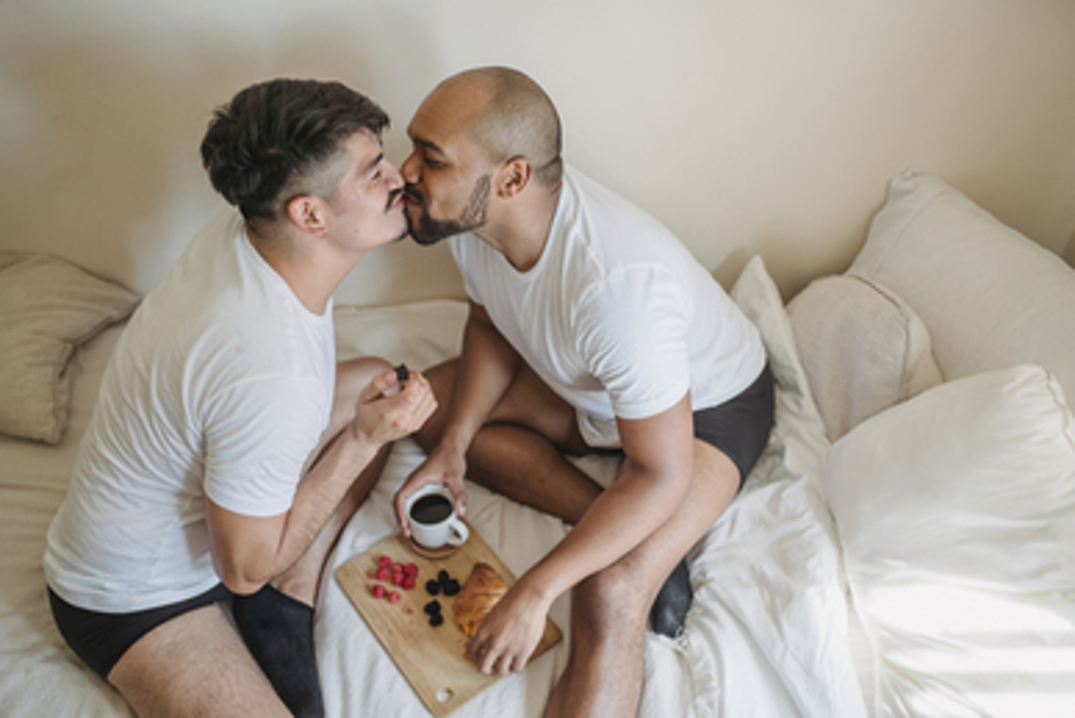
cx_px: 538
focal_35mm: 35
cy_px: 359
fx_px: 1045
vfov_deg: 37.9
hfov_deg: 54.4
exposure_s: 1/400
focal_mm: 35
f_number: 2
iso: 800
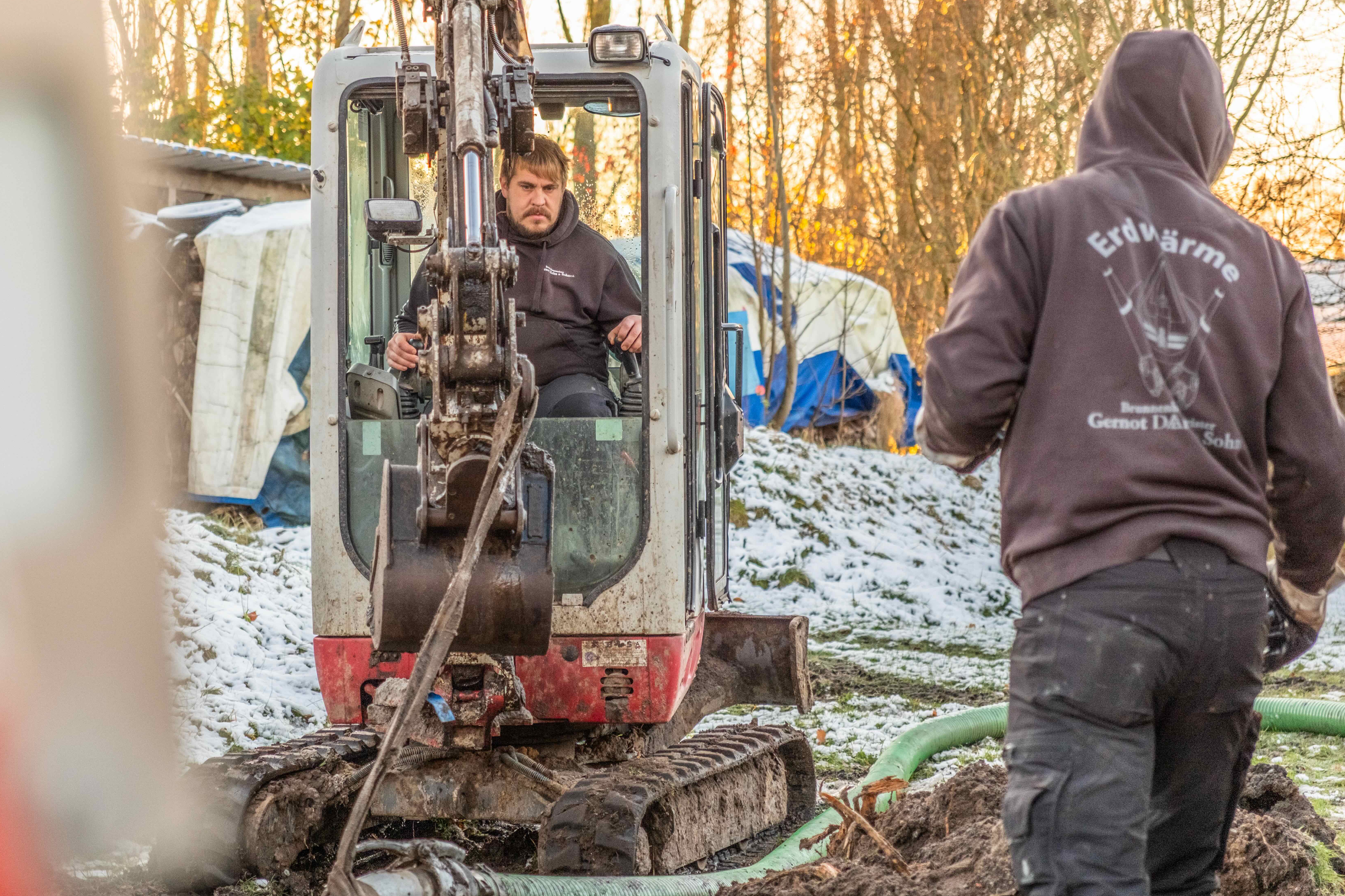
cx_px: 562
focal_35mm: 88
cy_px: 396
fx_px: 3288
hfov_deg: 23.1
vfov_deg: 15.5
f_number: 2.8
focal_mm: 50
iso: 800
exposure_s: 1/500
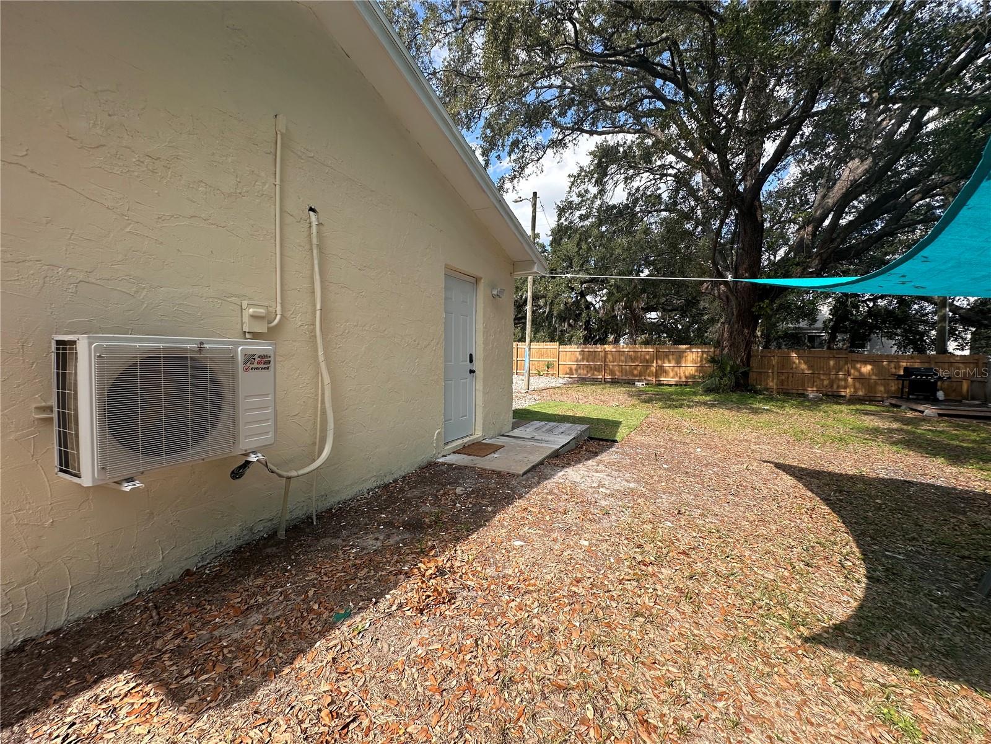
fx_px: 401
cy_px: 372
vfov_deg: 85.7
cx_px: 496
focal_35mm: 14
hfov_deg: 102.1
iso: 40
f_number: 2.2
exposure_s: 1/868
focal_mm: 2.22
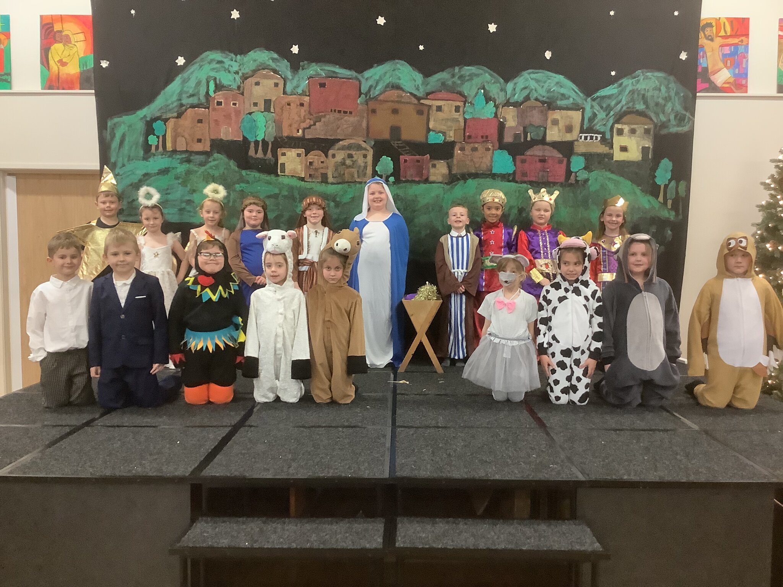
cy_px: 294
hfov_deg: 58.4
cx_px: 392
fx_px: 701
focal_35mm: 31
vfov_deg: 45.4
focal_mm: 3.3
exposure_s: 1/40
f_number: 2.4
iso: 320
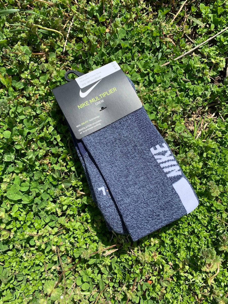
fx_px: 228
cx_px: 114
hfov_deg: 53.1
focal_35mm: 26
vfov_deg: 67.3
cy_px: 152
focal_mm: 4.25
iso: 25
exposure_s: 1/1468
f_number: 1.8
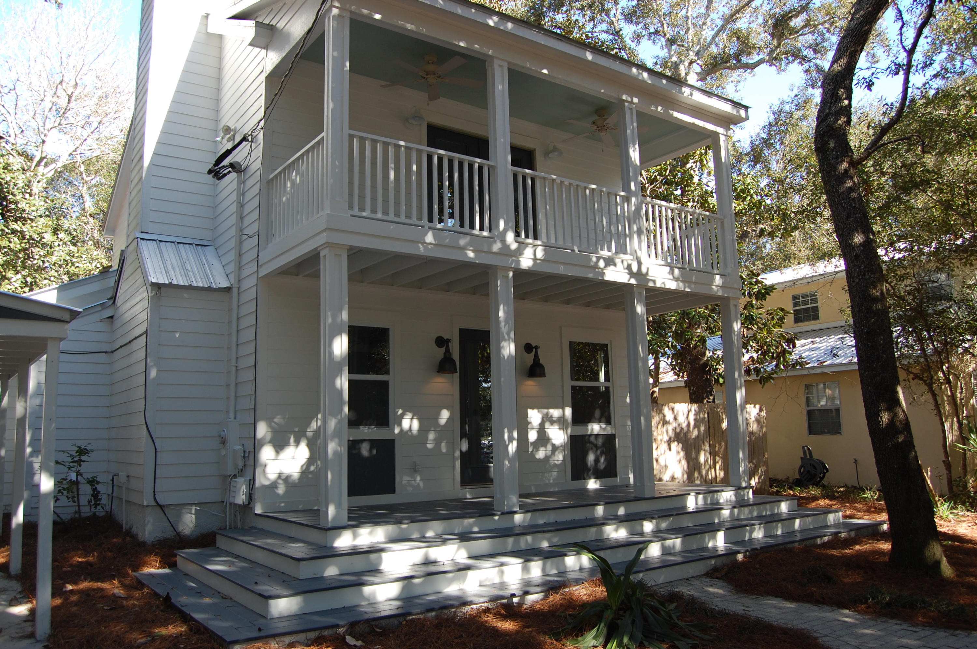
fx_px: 732
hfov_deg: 67.4
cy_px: 324
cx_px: 488
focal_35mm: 27
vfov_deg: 47.8
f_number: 5.6
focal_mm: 18
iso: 200
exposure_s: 1/125
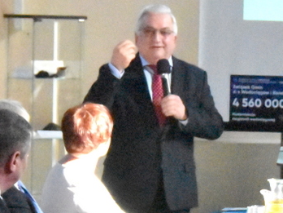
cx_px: 99
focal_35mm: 219
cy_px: 127
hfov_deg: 9.0
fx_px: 1790
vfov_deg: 6.8
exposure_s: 1/4000
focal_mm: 44
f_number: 4.5
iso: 18000
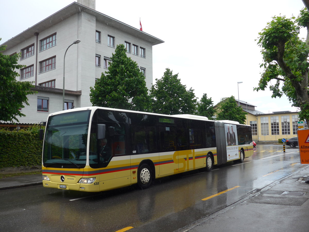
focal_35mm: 29
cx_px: 154
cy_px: 116
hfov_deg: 61.7
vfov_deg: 48.2
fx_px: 259
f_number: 2.8
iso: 80
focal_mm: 6
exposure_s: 1/500
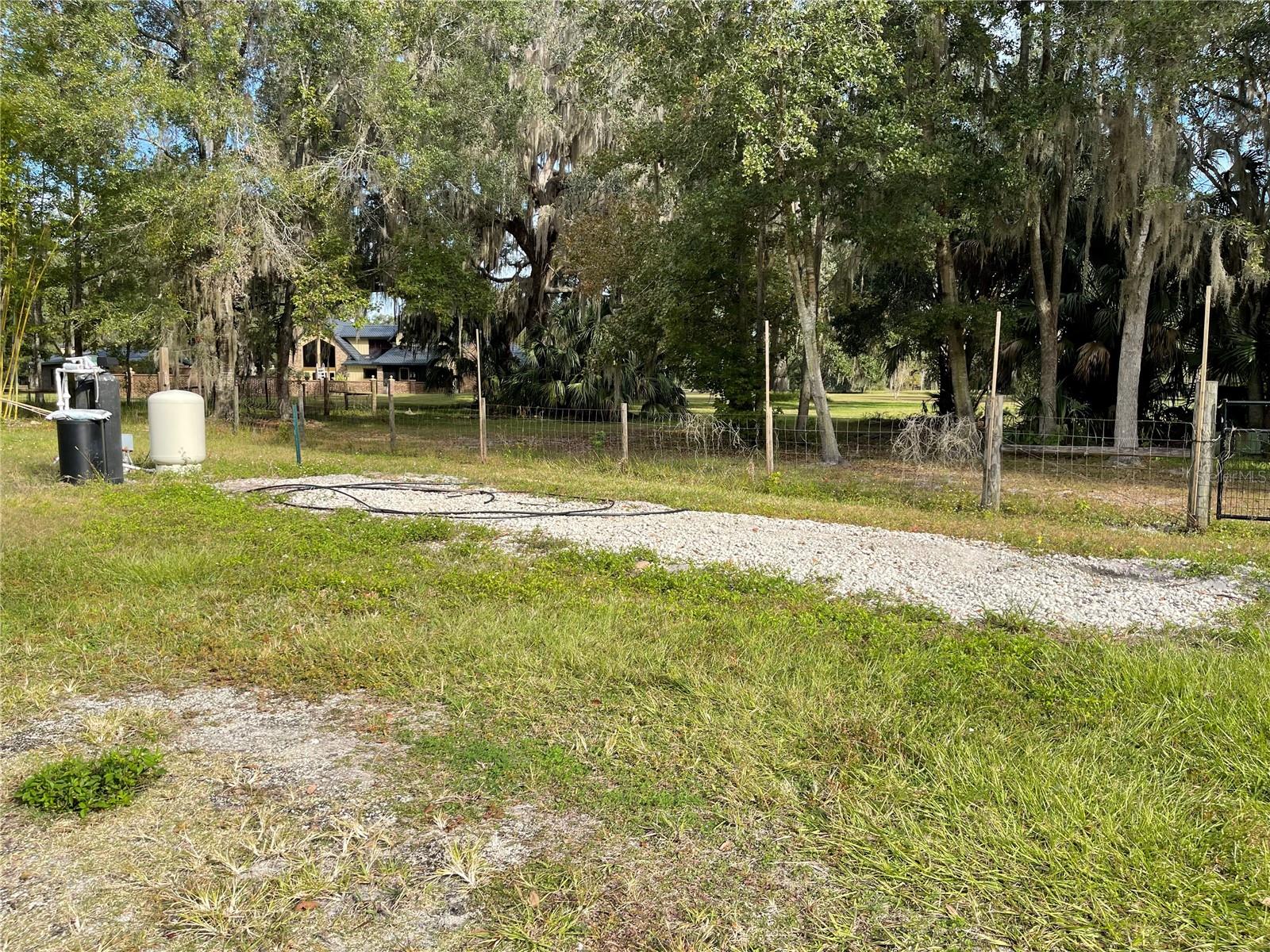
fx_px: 917
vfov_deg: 54.9
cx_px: 635
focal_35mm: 25
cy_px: 476
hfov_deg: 69.4
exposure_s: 1/1553
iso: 32
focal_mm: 5.1
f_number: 1.6
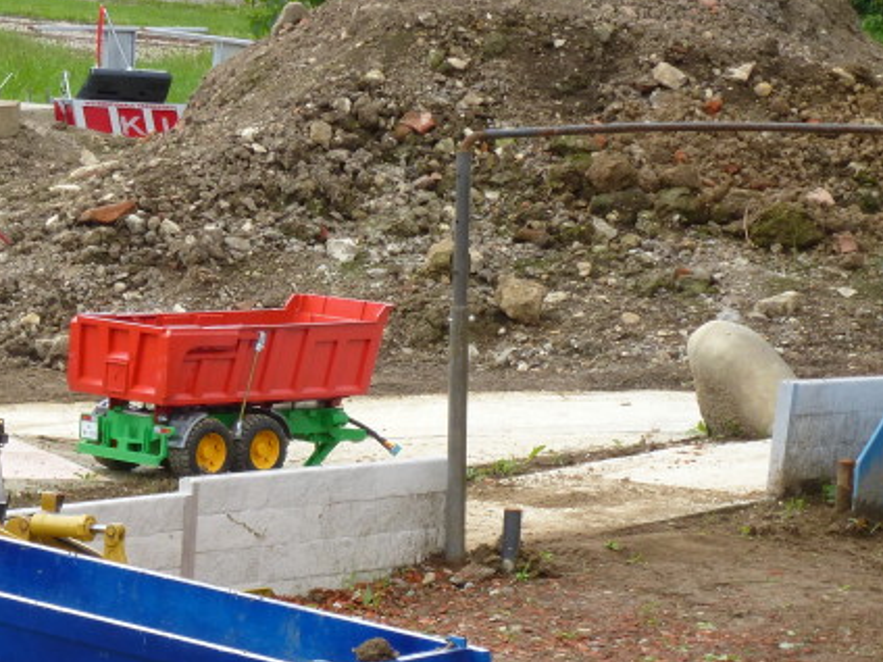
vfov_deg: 7.0
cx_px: 183
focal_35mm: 213
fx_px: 5433
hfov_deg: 9.3
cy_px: 577
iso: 200
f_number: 5.1
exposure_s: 1/200
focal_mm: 20.2
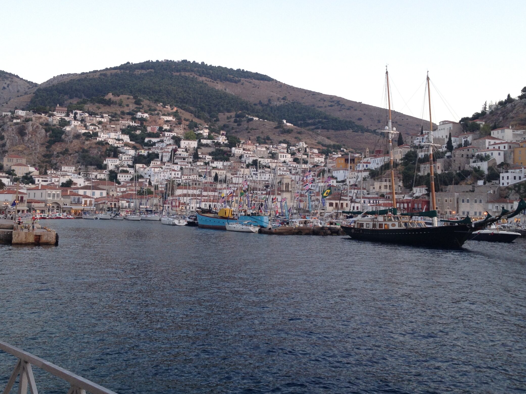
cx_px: 247
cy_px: 165
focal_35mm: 43
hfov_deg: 43.8
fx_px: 653
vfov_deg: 33.5
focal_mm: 4.28
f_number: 2.4
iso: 50
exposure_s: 1/60
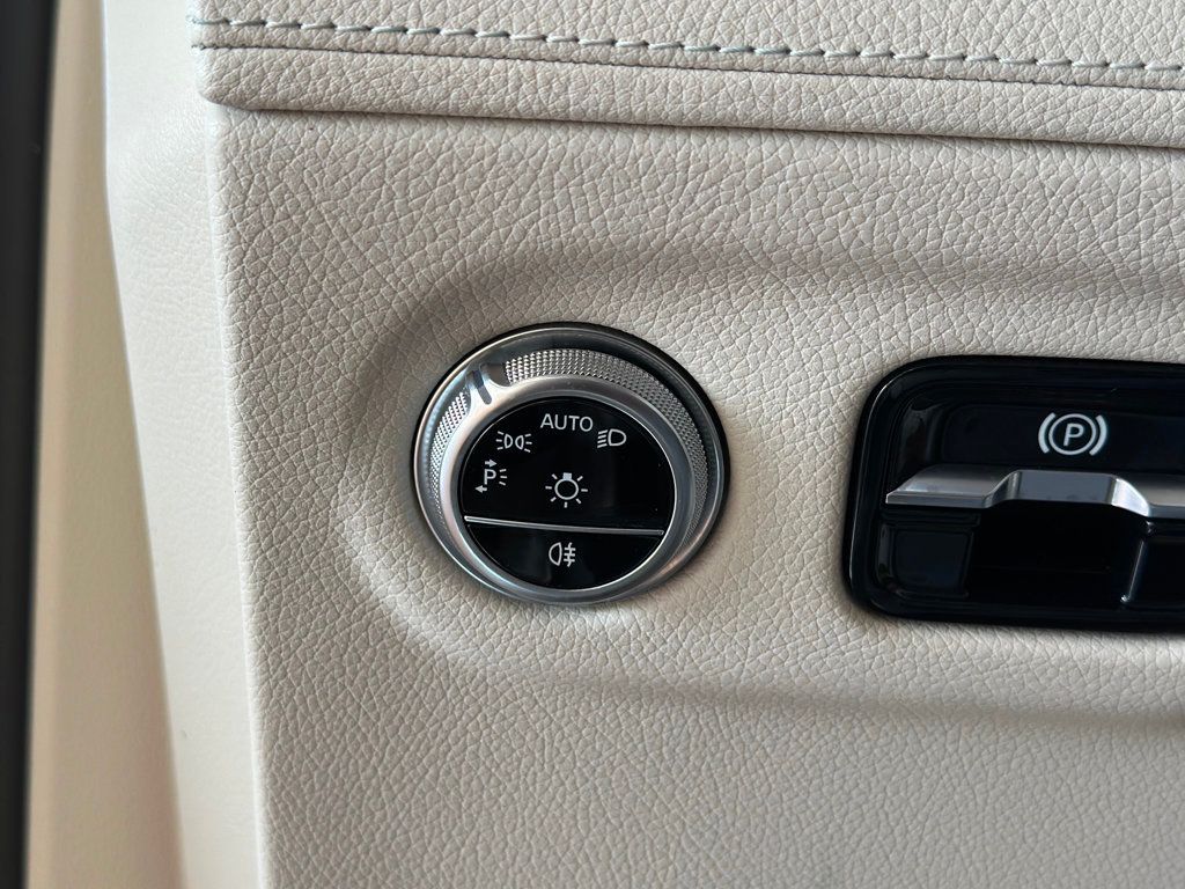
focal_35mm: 48
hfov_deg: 39.7
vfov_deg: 30.3
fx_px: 1643
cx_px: 592
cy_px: 444
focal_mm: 6.86
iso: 100
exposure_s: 1/120
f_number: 1.78
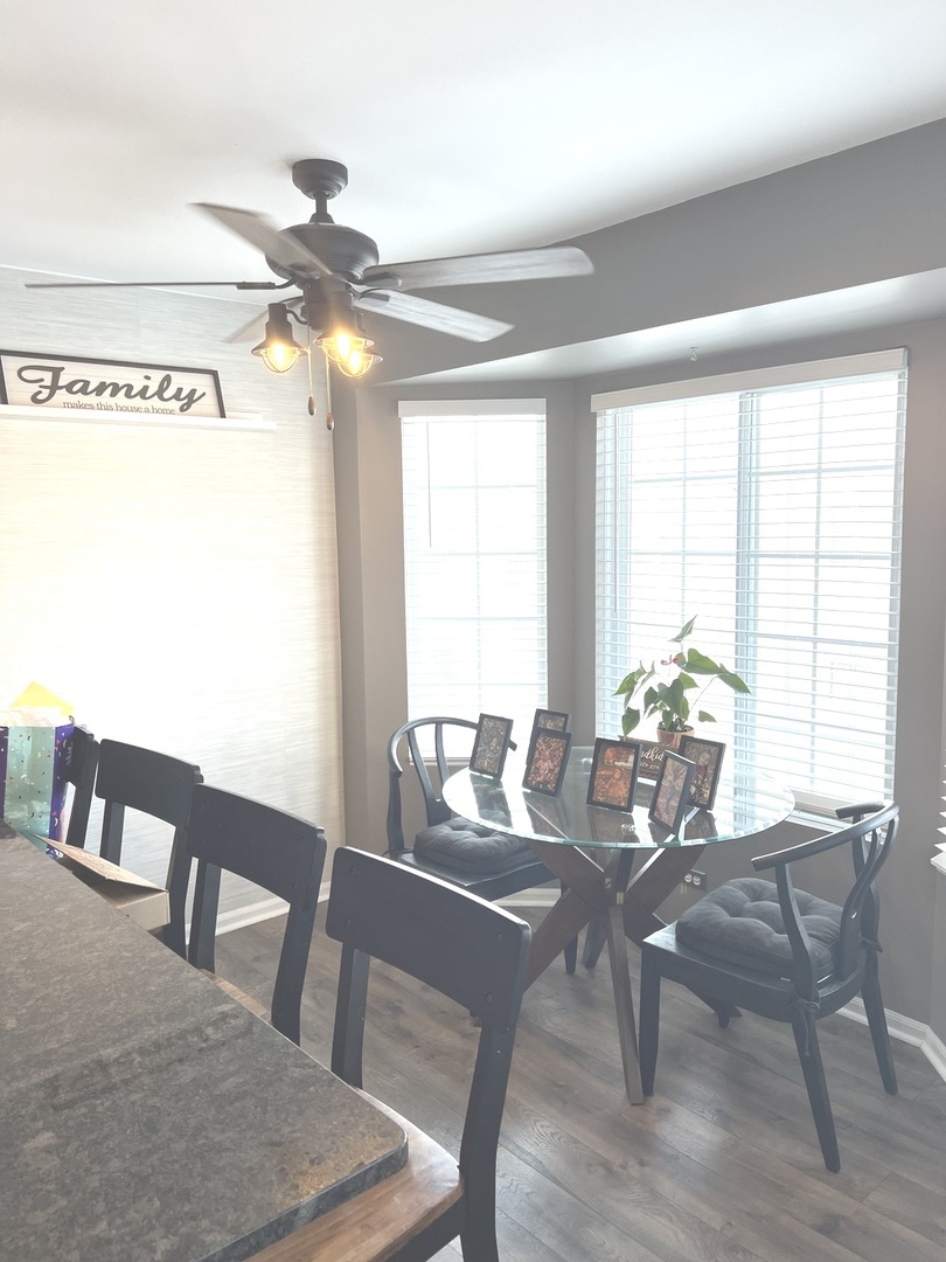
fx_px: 947
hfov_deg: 53.1
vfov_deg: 67.3
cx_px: 473
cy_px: 631
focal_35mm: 26
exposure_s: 1/132
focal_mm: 5.7
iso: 32
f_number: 1.5
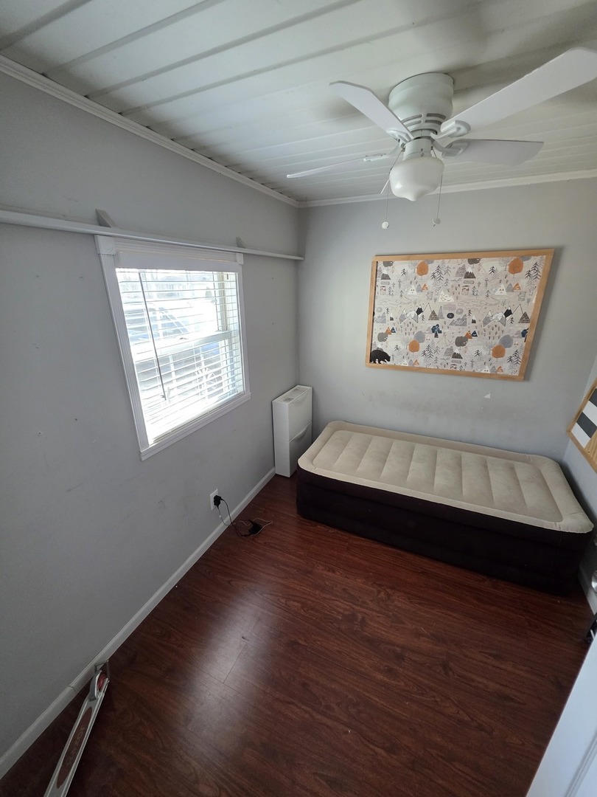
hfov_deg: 89.9
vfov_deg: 106.2
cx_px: 298
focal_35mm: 13
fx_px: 299
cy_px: 398
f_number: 1.9
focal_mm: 2.2
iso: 250
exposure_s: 1/120
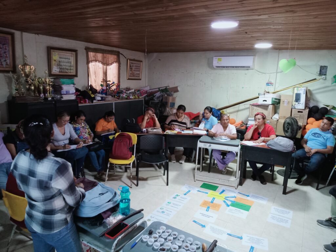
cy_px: 126
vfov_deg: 49.7
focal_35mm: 28
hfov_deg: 63.4
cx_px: 168
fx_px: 272
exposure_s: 1/24
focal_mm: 3.37
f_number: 2.2
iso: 761
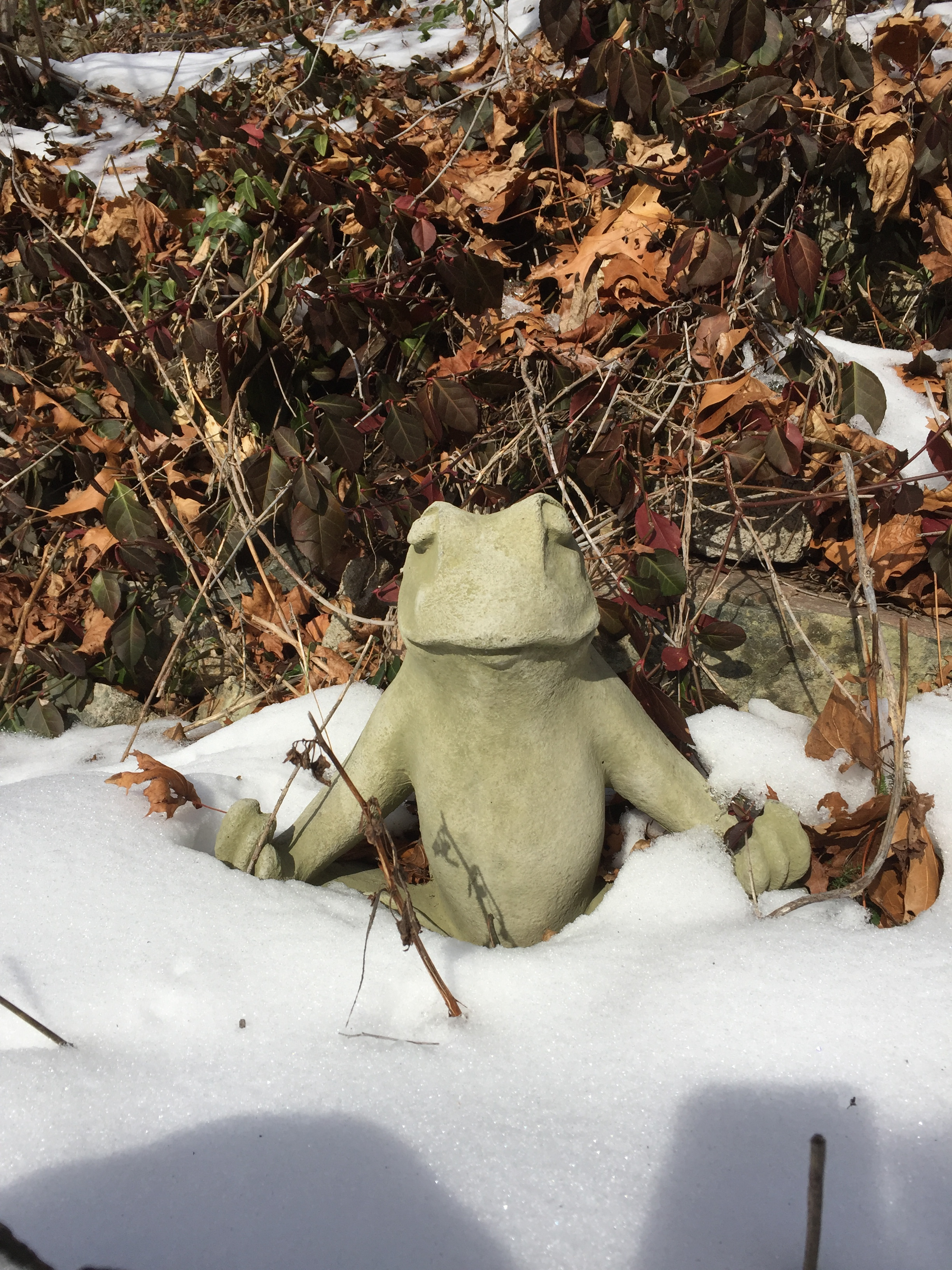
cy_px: 635
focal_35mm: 29
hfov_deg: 48.2
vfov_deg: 61.7
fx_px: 1063
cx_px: 476
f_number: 2.2
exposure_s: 1/3049
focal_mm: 4.15
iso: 32
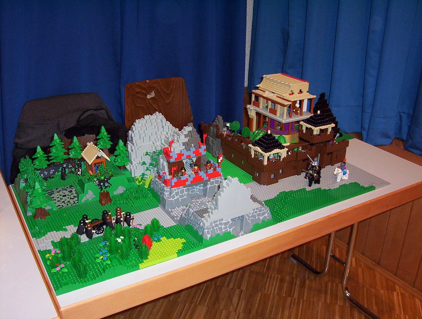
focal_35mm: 43
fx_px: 525
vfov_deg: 33.7
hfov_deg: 43.8
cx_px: 211
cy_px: 160
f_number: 2.73
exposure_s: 1/60
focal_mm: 5.77
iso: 140
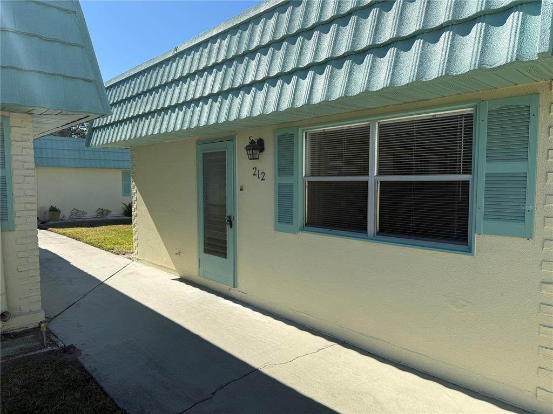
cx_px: 276
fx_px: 383
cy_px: 207
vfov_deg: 56.8
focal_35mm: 24
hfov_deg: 71.6
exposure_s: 1/3953
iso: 80
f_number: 1.78
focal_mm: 6.76
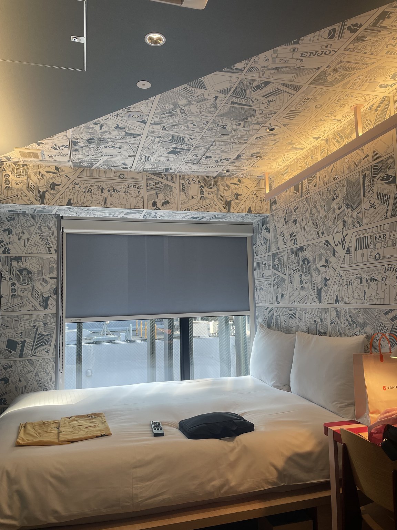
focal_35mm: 26
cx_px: 198
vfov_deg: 67.3
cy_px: 265
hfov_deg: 53.1
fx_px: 398
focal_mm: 4.2
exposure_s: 1/121
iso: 40
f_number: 1.6
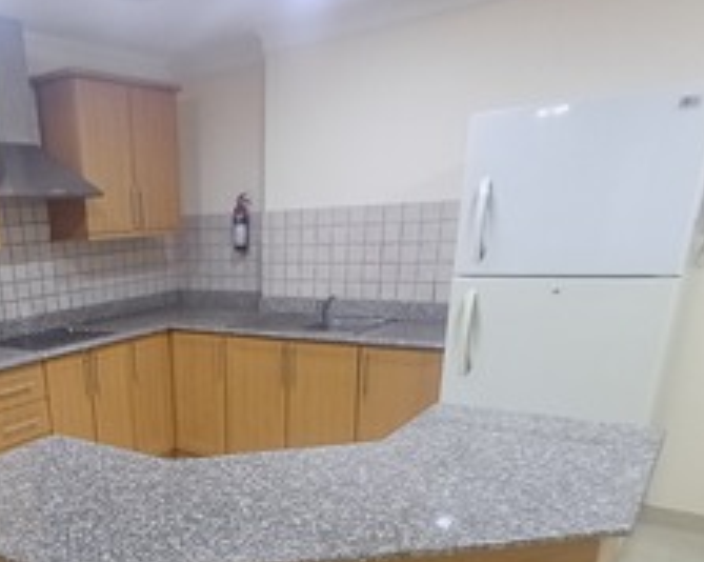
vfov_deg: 42.0
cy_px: 507
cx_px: 178
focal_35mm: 32
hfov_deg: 53.3
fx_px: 666
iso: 200
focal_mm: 1.64
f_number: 2.2
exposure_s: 1/33.3
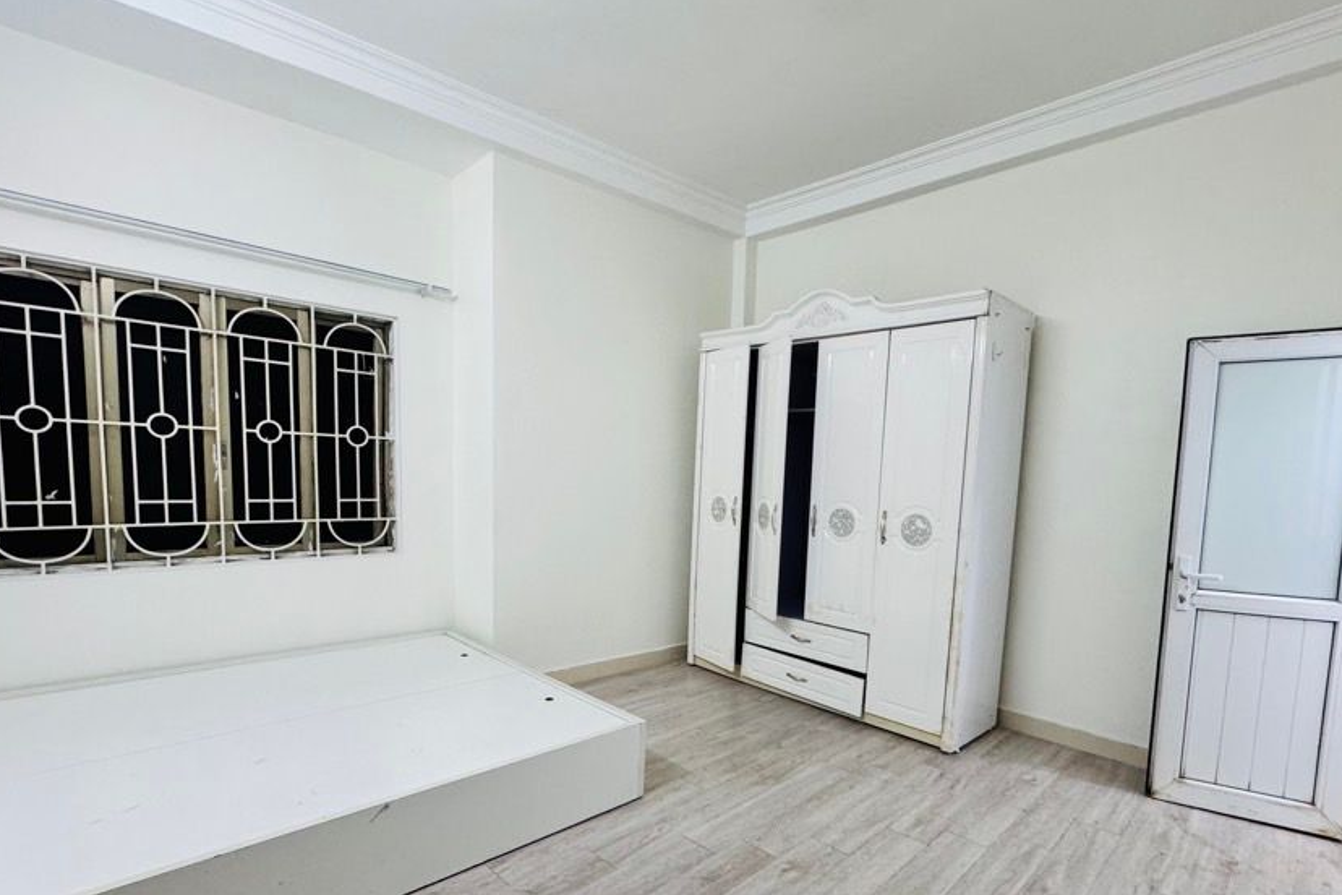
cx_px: 655
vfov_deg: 66.8
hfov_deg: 90.0
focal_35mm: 18
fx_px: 671
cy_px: 535
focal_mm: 2.22
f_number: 2.2
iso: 250
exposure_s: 1/100
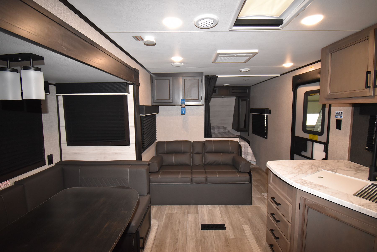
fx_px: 157
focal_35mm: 15
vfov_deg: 77.5
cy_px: 126
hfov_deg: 100.3
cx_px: 188
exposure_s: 1/60
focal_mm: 10
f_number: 4.5
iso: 1800
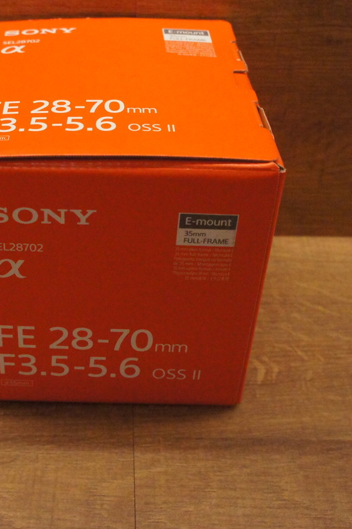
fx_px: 701
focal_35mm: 48
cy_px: 266
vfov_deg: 41.3
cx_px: 81
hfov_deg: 27.7
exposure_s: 1/2000
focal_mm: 21
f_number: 5.6
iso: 6400
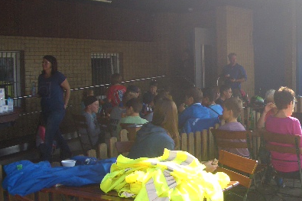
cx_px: 193
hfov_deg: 33.7
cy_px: 75
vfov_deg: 22.9
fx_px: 495
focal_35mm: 59
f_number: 2.6
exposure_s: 1/320
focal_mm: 5.8
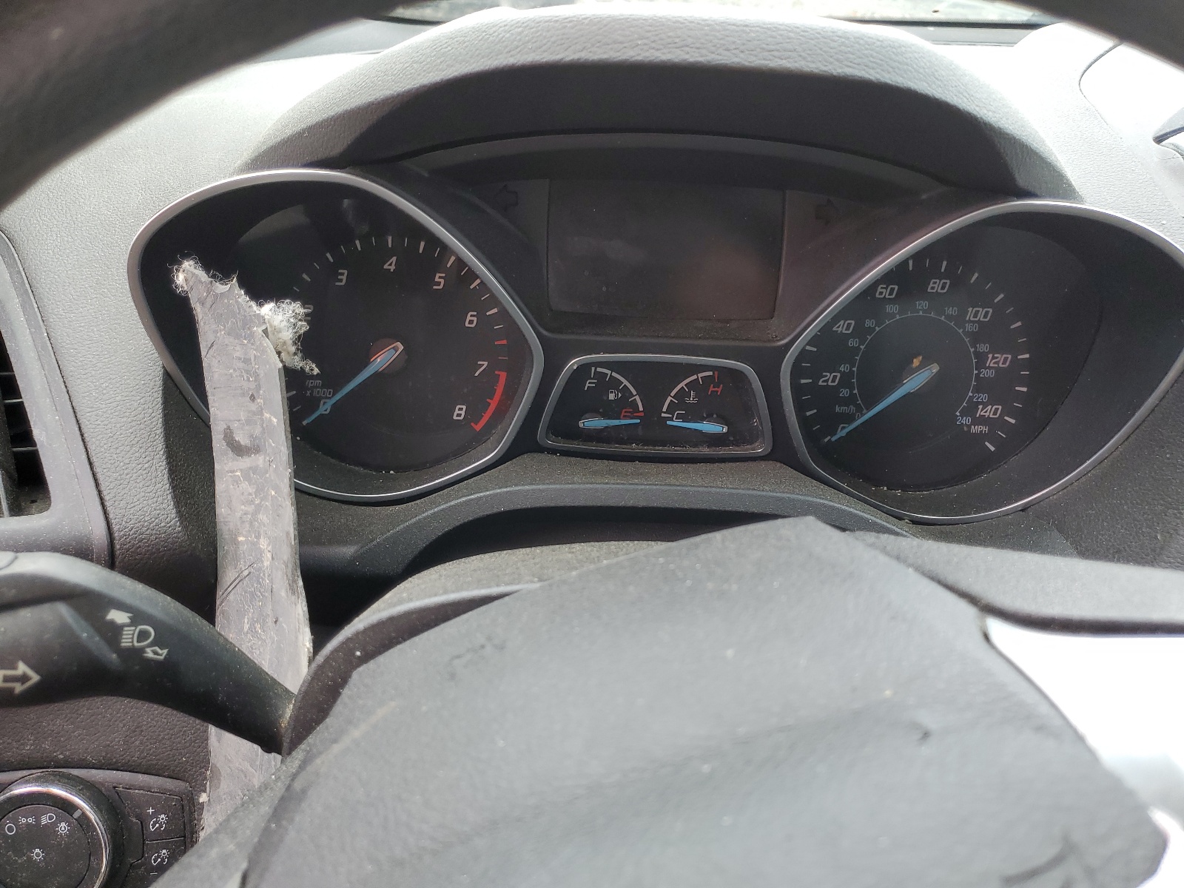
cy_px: 444
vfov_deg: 53.1
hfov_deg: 67.3
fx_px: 889
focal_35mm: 26
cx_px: 592
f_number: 1.5
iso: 56
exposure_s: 1/120
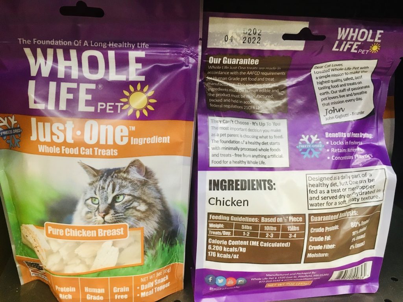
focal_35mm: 29
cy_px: 151
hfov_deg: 61.7
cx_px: 202
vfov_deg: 48.2
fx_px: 338
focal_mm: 4.15
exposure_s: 1/30
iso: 80
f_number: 2.2
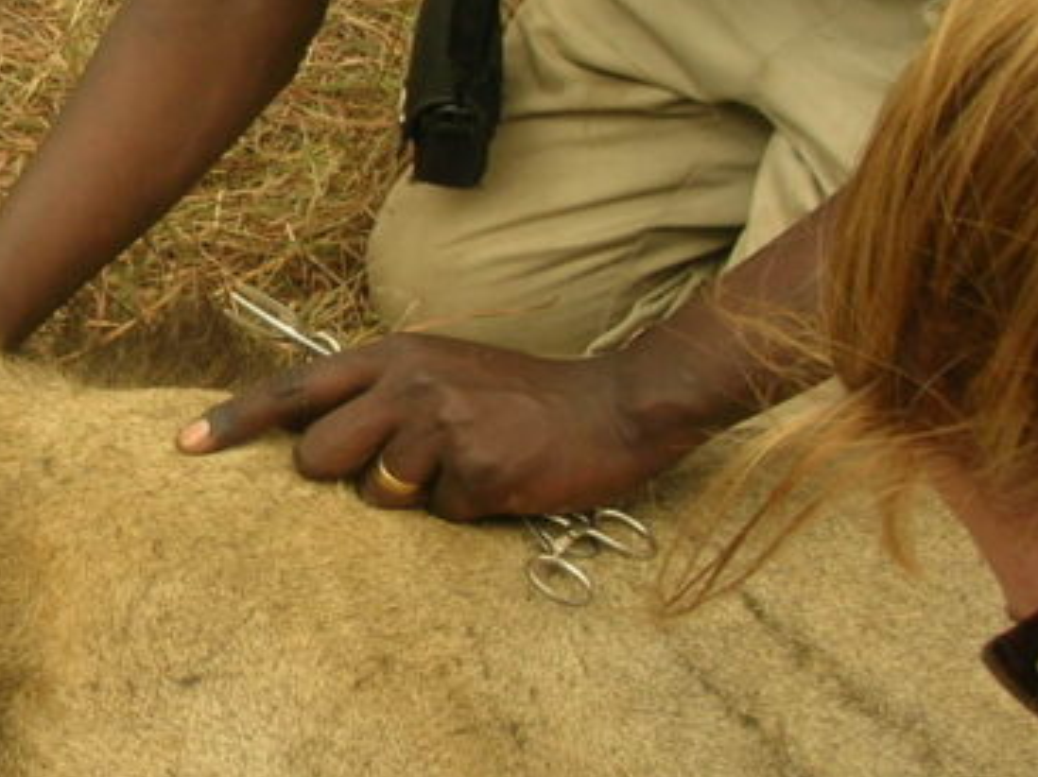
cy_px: 150
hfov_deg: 18.8
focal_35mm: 98
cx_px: -252
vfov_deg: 15.0
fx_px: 2937
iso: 50
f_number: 3
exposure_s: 1/150
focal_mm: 5.8
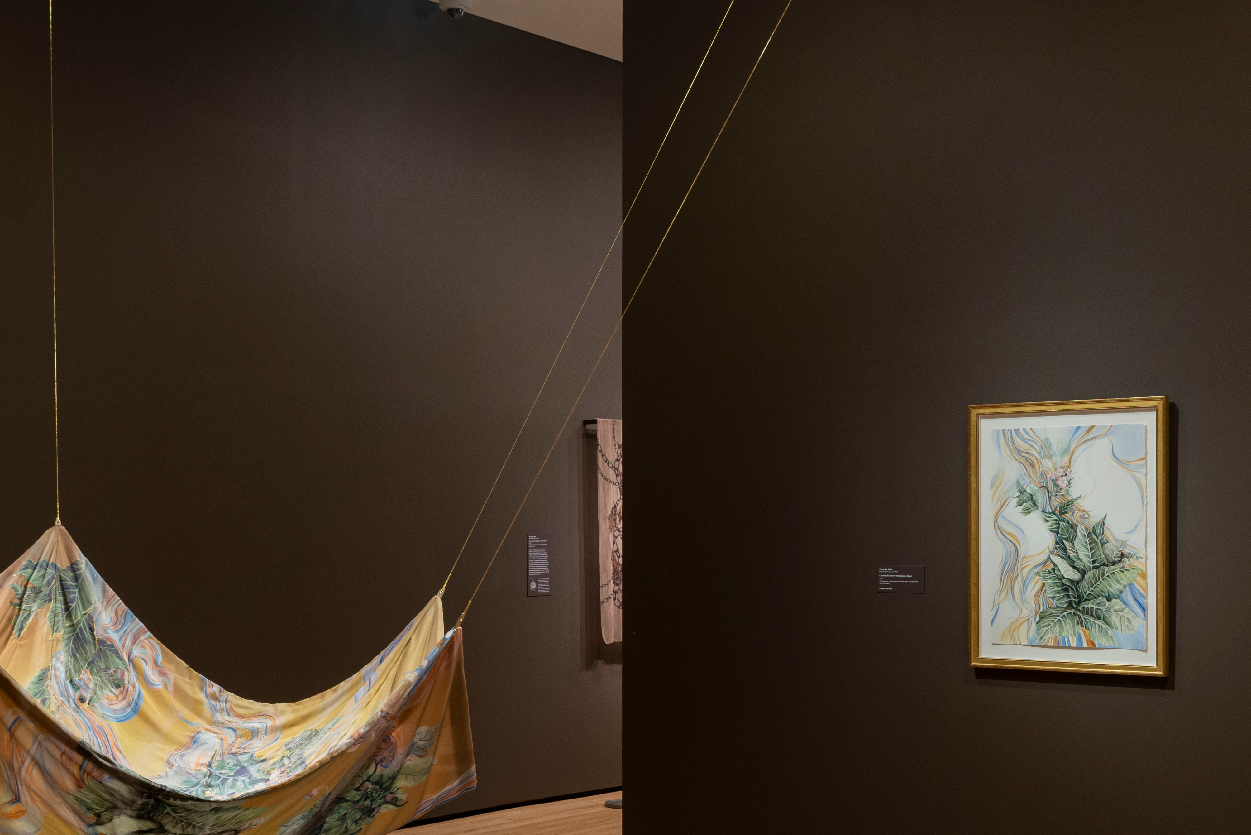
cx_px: 621
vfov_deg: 24.5
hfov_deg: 36.2
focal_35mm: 55
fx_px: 1912
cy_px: 577
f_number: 8
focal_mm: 30
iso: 400
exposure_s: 1.6
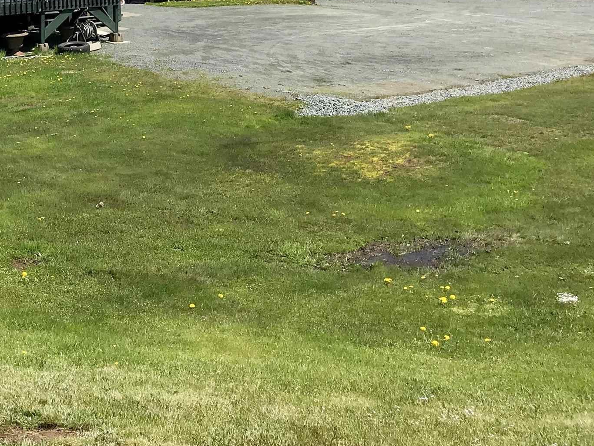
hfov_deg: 29.6
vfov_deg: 22.1
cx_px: 69
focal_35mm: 63
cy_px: -40
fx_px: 1081
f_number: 1.8
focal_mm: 3.99
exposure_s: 1/2994
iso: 20
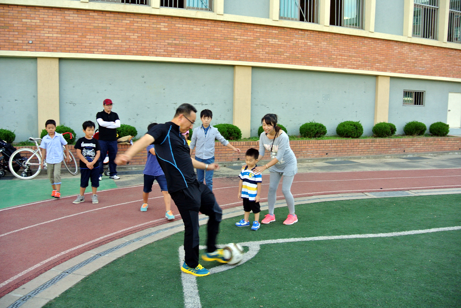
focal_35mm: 29
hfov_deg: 63.6
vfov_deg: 45.1
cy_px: 154
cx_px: 230
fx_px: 372
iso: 200
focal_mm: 11
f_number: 4
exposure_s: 1/250
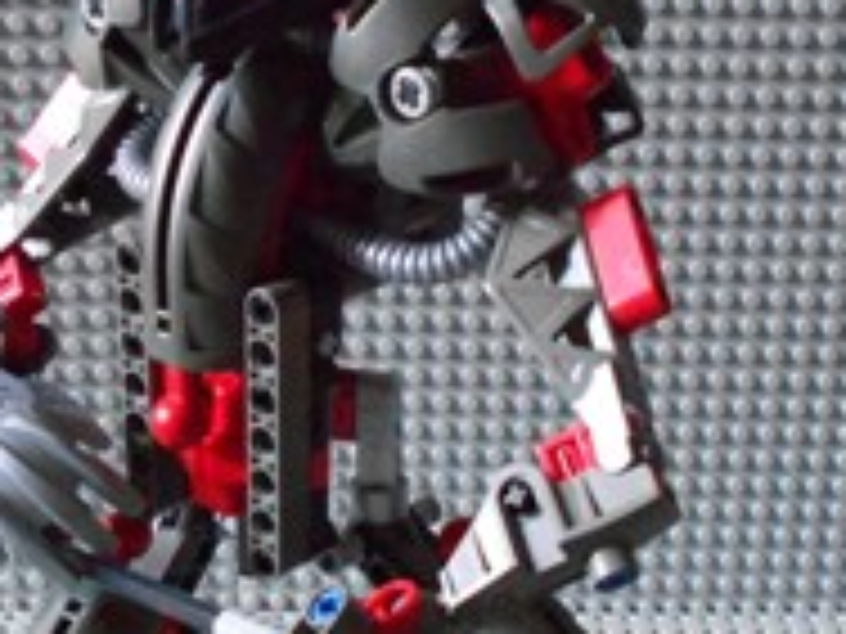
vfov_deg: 23.4
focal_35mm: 62
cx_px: 477
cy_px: 481
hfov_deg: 31.2
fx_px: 1515
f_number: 3.2
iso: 800
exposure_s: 1/13
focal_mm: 4.6
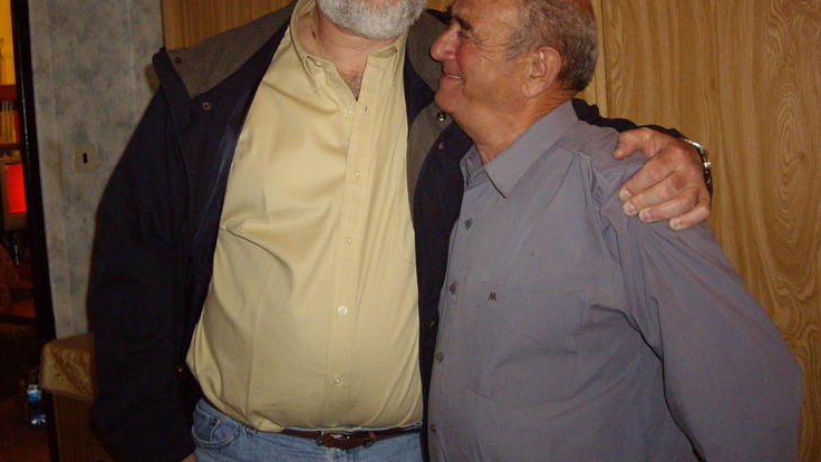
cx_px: 432
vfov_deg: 26.4
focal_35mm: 45
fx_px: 980
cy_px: 173
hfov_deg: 45.5
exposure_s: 1/40
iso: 400
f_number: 2.8
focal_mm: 7.9
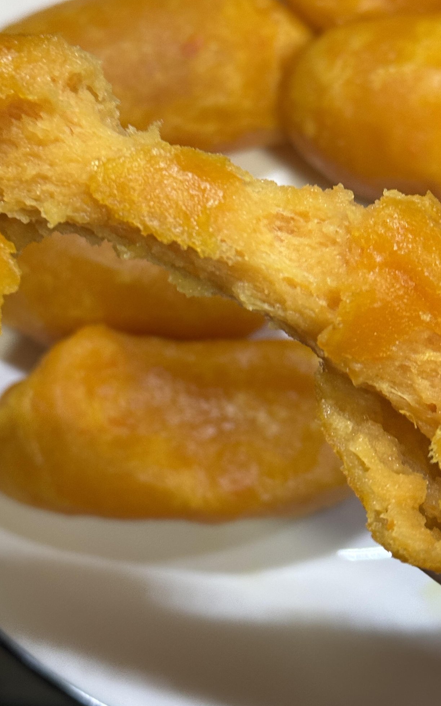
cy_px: 277
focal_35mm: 71
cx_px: 213
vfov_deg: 28.9
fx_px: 1365
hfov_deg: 18.3
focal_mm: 6.76
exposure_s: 1/60.2
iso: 160
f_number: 1.78
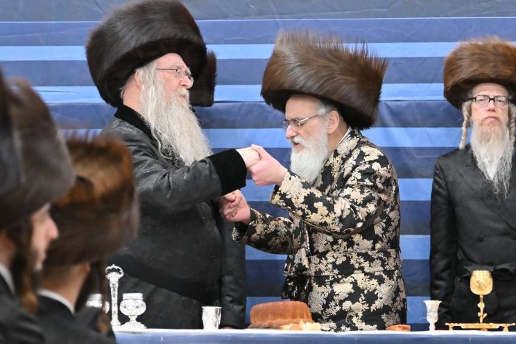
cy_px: 166
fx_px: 3096
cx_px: 295
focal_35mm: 216
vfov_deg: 6.4
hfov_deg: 9.5
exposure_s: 1/250
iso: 1250
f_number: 2.8
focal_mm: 105
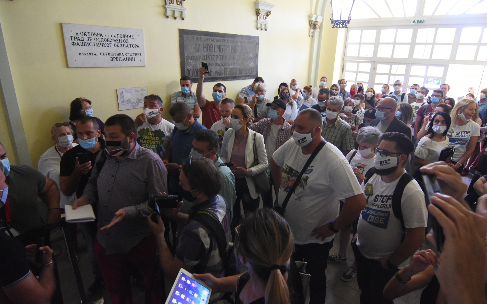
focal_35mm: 19
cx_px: 250
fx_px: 252
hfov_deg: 88.0
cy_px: 140
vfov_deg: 62.2
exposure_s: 1/100
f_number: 4
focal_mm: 12
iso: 2000
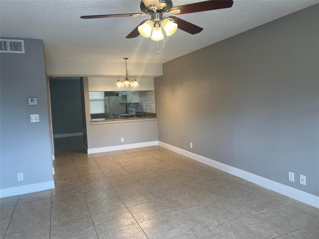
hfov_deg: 67.3
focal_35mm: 26
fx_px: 240
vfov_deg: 53.1
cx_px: 160
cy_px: 120
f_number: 1.5
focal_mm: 5.7
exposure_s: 1/120
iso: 64
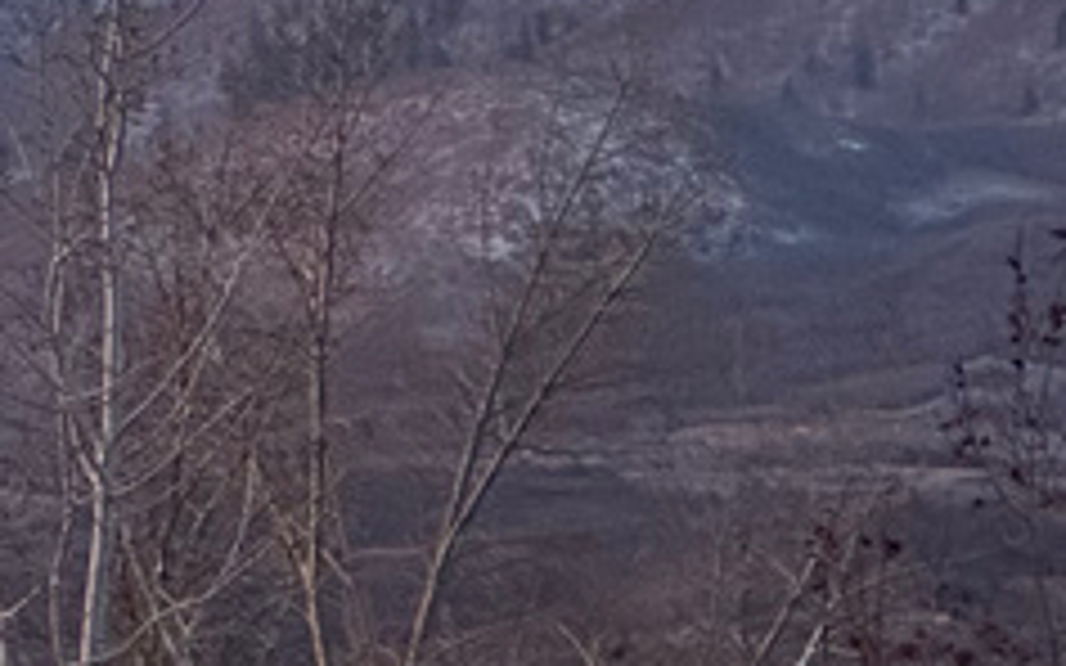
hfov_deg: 5.8
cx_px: -1151
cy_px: -279
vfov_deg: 3.7
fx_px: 10224
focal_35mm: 352
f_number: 2.8
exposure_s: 1/96
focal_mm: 9
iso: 250
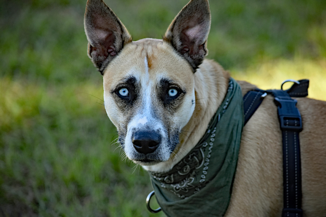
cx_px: 163
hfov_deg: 8.3
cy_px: 108
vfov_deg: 5.6
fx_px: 2241
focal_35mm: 248
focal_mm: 165
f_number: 5
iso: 800
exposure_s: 1/1000
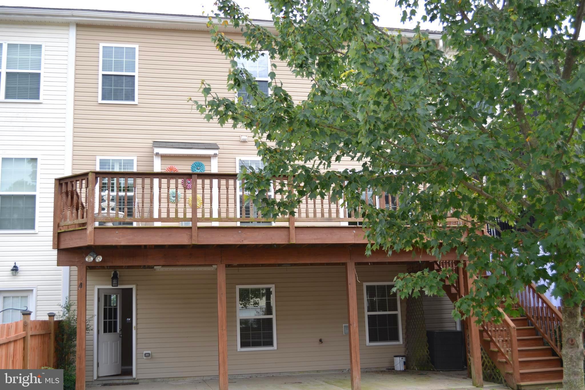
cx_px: 292
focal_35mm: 39
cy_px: 195
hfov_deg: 49.6
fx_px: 634
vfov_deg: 34.2
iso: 100
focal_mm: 26
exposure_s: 1/125
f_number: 4.2
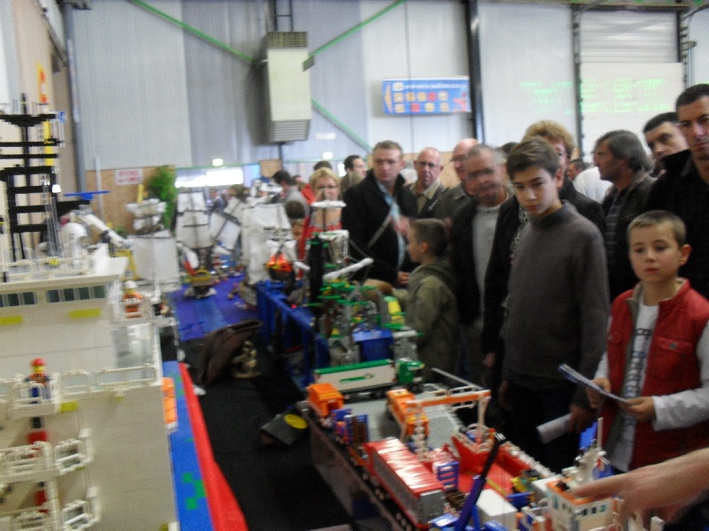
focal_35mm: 35
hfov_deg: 52.6
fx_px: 717
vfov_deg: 40.7
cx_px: 354
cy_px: 266
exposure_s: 1/8
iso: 200
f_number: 3.2
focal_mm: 6.3
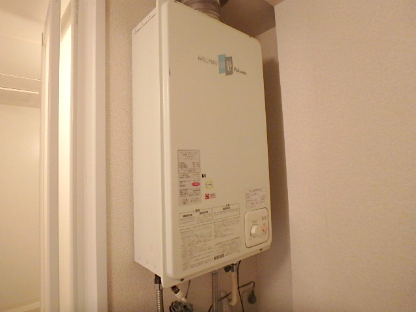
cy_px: 156
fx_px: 252
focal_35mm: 21
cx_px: 208
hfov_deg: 79.0
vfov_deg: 63.4
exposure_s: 1/40
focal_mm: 3.7
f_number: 3.5
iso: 500
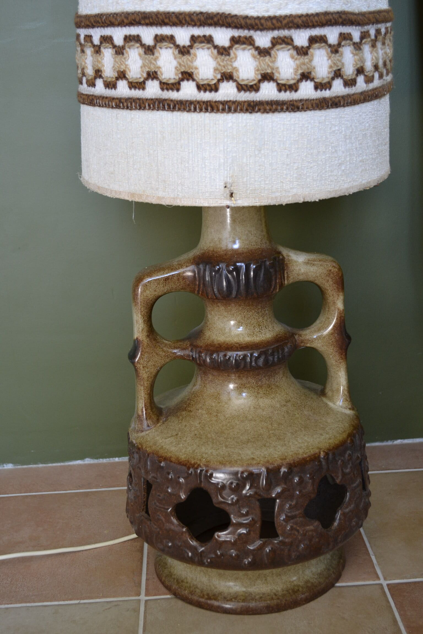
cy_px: 317
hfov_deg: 28.1
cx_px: 212
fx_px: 846
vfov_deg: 41.1
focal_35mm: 48
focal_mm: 32
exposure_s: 1/60
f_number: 4.8
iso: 800
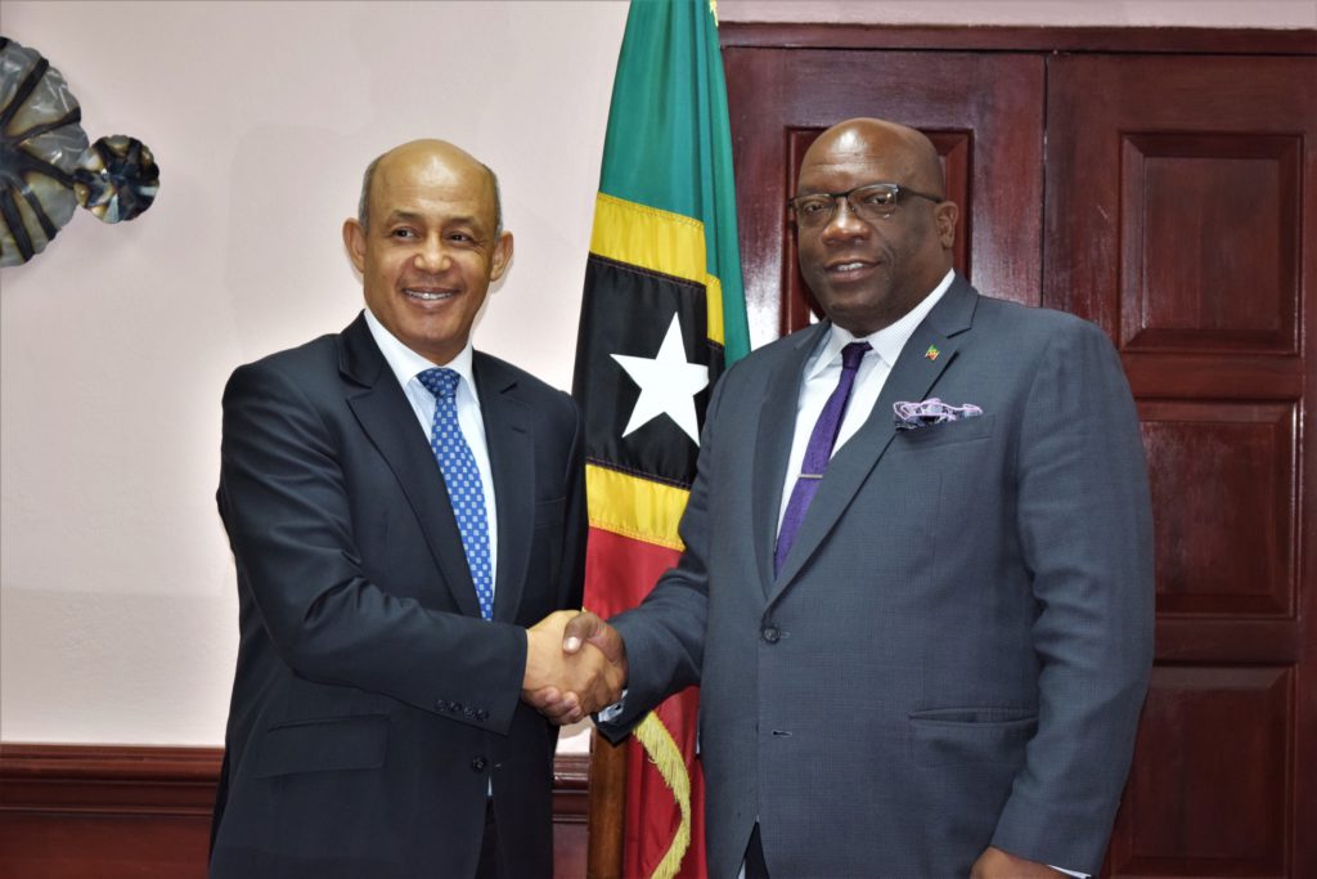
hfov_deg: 26.0
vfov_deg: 17.5
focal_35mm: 78
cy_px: 440
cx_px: 658
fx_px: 2854
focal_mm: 52
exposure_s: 1/60
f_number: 5.6
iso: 1400
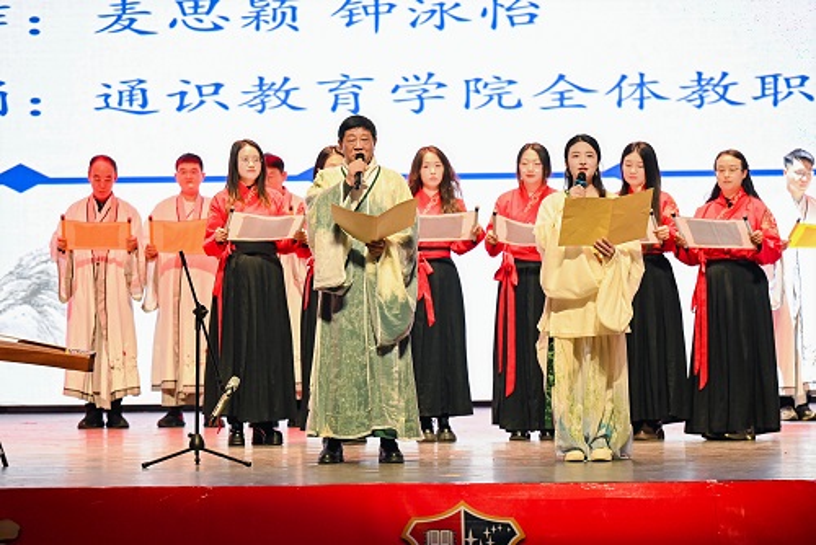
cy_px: 272
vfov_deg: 9.5
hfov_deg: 14.1
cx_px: 408
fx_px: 3288
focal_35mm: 145
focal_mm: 145
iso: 1250
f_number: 2.8
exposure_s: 1/200
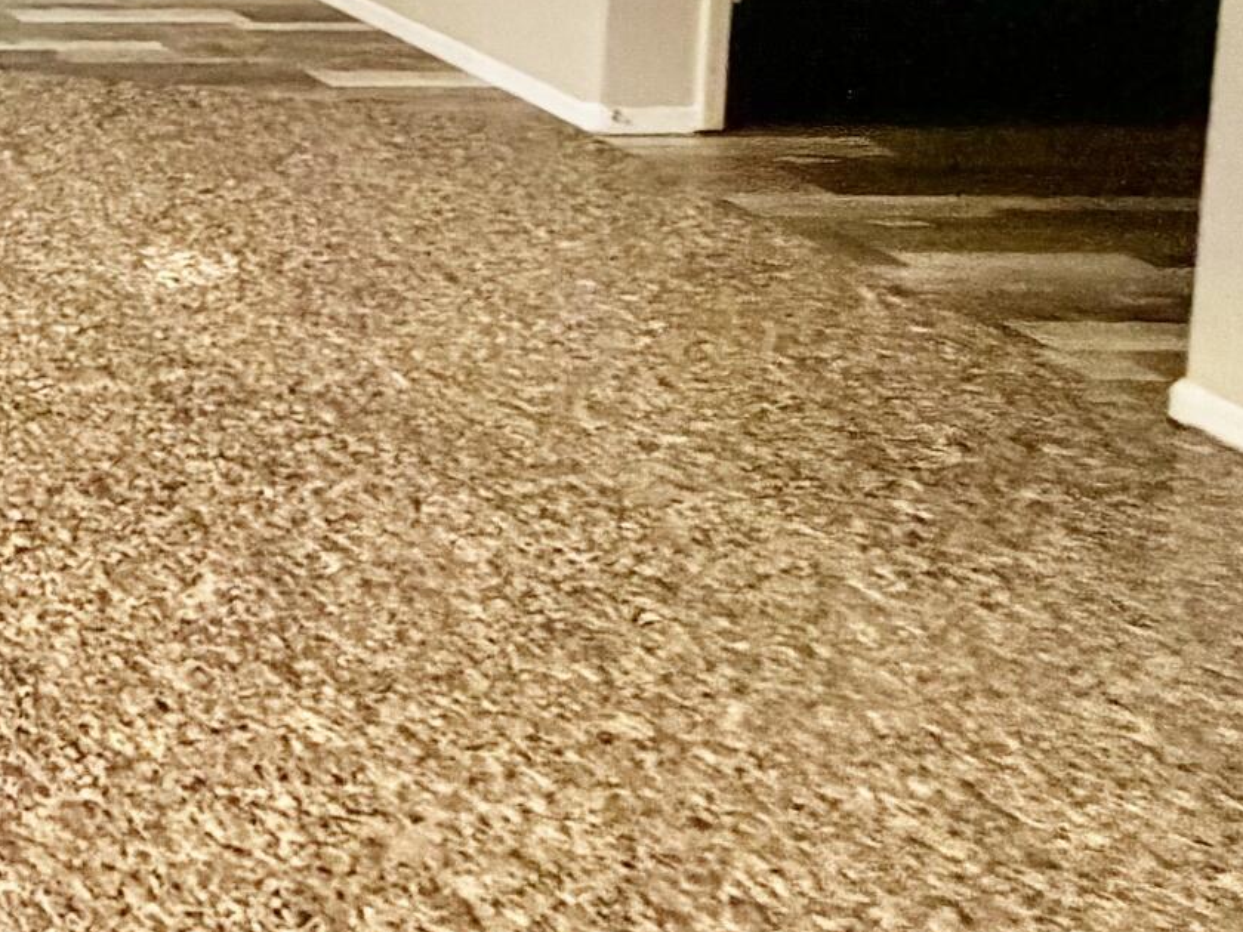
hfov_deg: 23.6
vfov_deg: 23.4
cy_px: -459
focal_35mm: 50
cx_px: -888
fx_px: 1795
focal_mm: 2.22
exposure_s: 1/60
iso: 400
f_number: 2.2
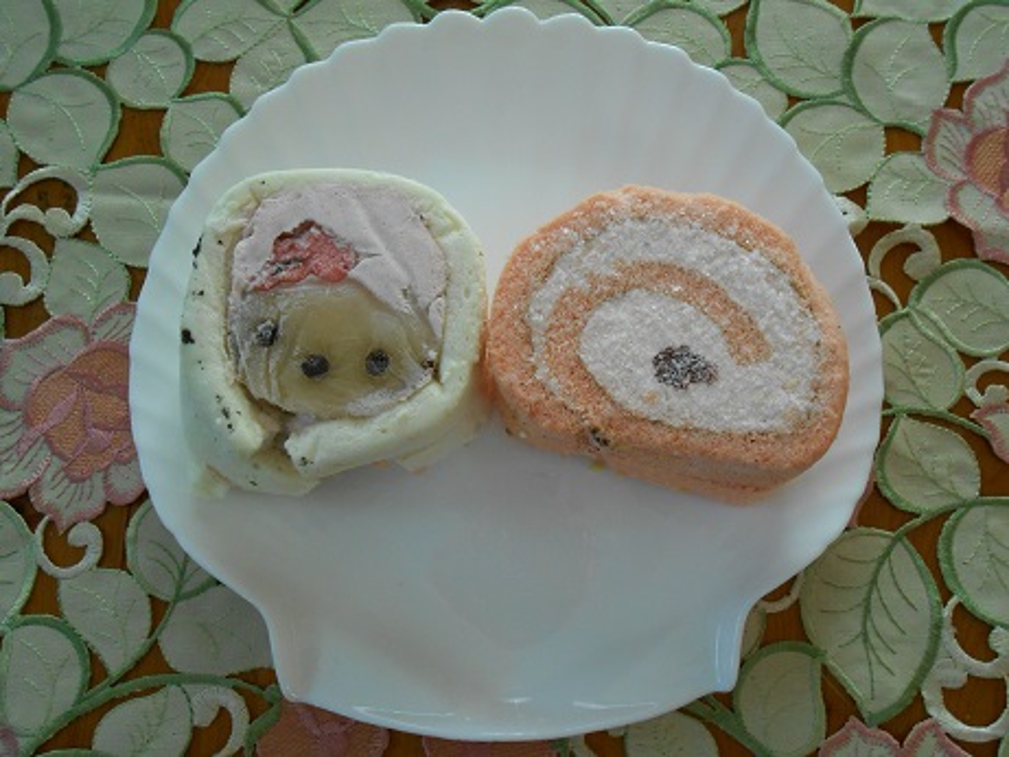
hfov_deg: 60.0
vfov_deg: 46.8
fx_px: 875
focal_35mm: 30
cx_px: 504
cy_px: 378
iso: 320
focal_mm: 5.3
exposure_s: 1/30
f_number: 3.8
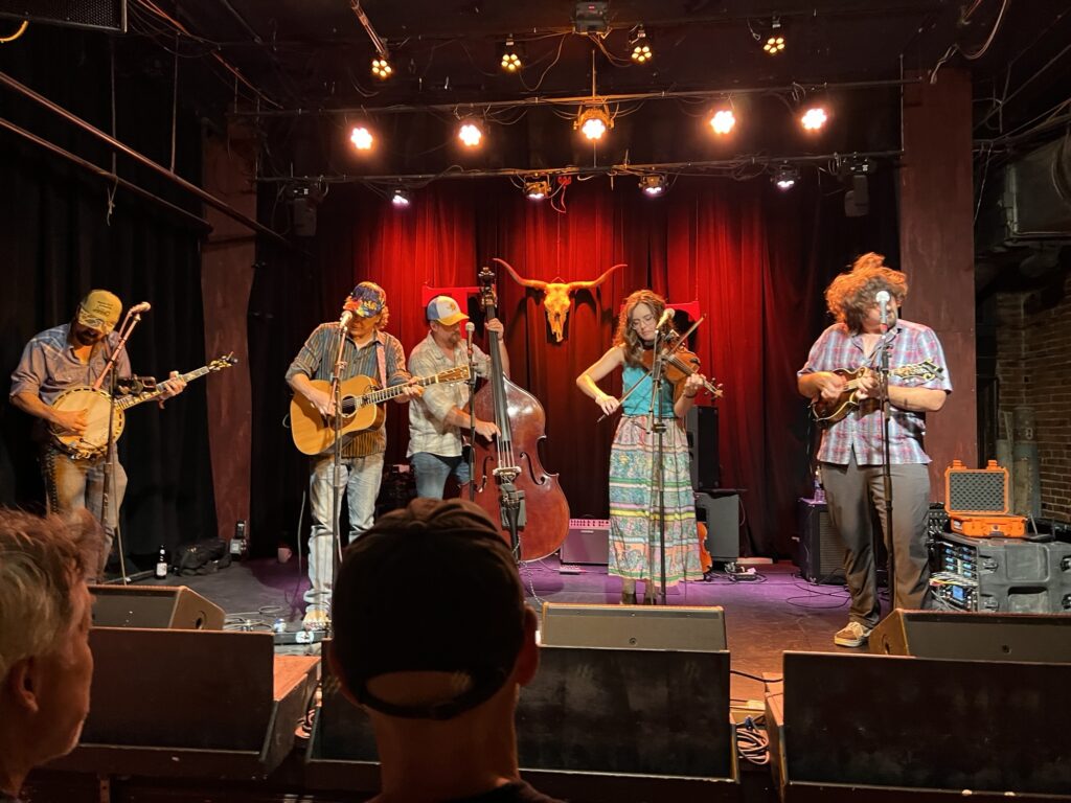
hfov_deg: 67.3
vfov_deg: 53.1
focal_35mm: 26
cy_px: 402
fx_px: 804
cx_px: 536
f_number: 1.5
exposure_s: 1/41
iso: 400
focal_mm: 5.7
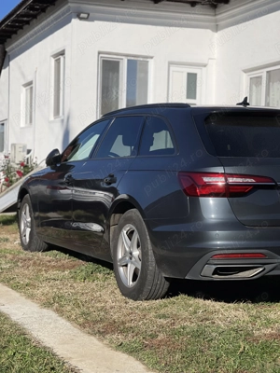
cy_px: 186
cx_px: 140
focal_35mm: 64
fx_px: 690
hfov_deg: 22.9
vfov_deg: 30.3
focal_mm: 7.5
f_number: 2.2
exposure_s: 1/2660
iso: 32
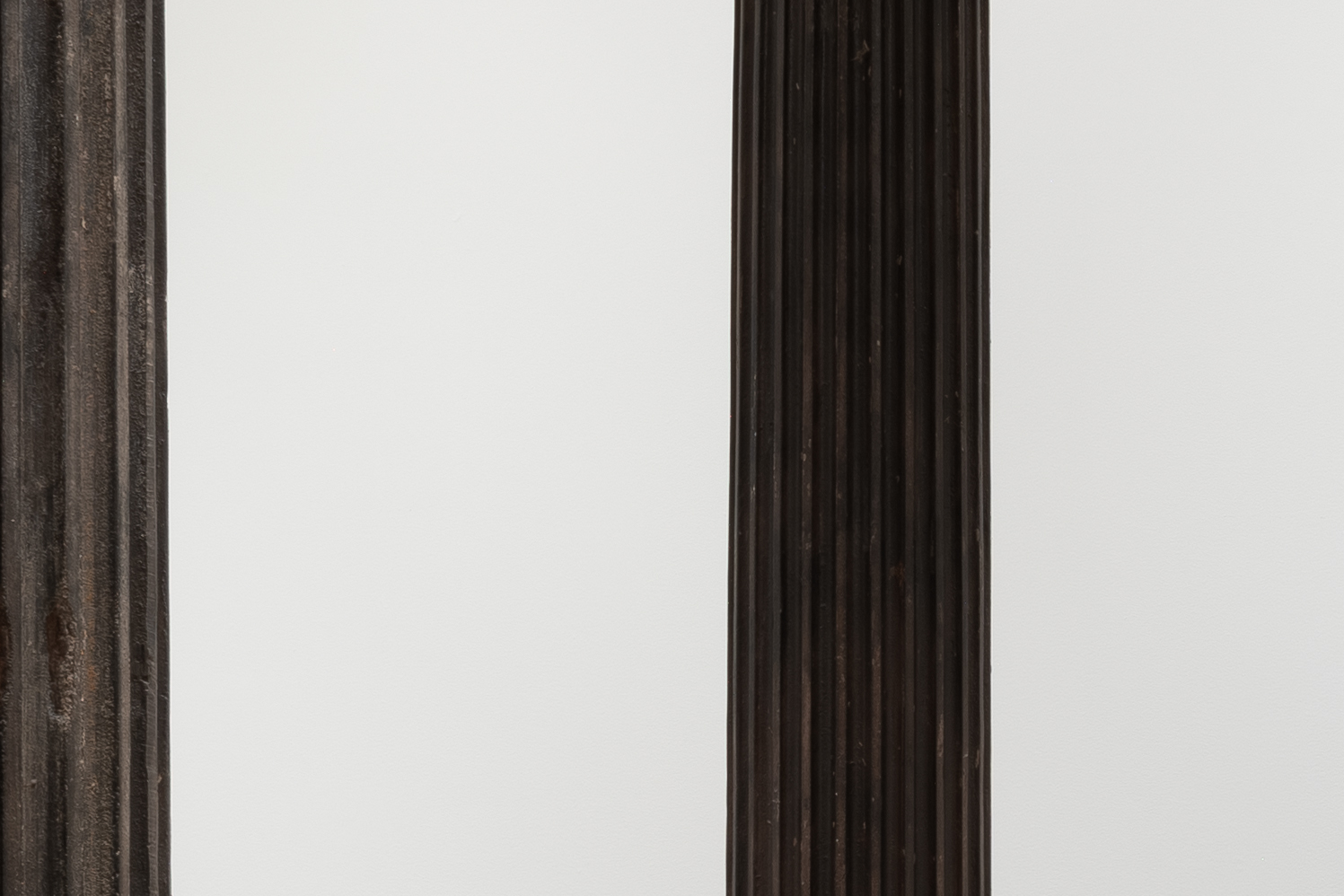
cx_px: 2104
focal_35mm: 171
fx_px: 6384
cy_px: 1413
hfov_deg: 11.5
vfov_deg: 7.9
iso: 31
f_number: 11
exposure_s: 5
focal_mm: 31
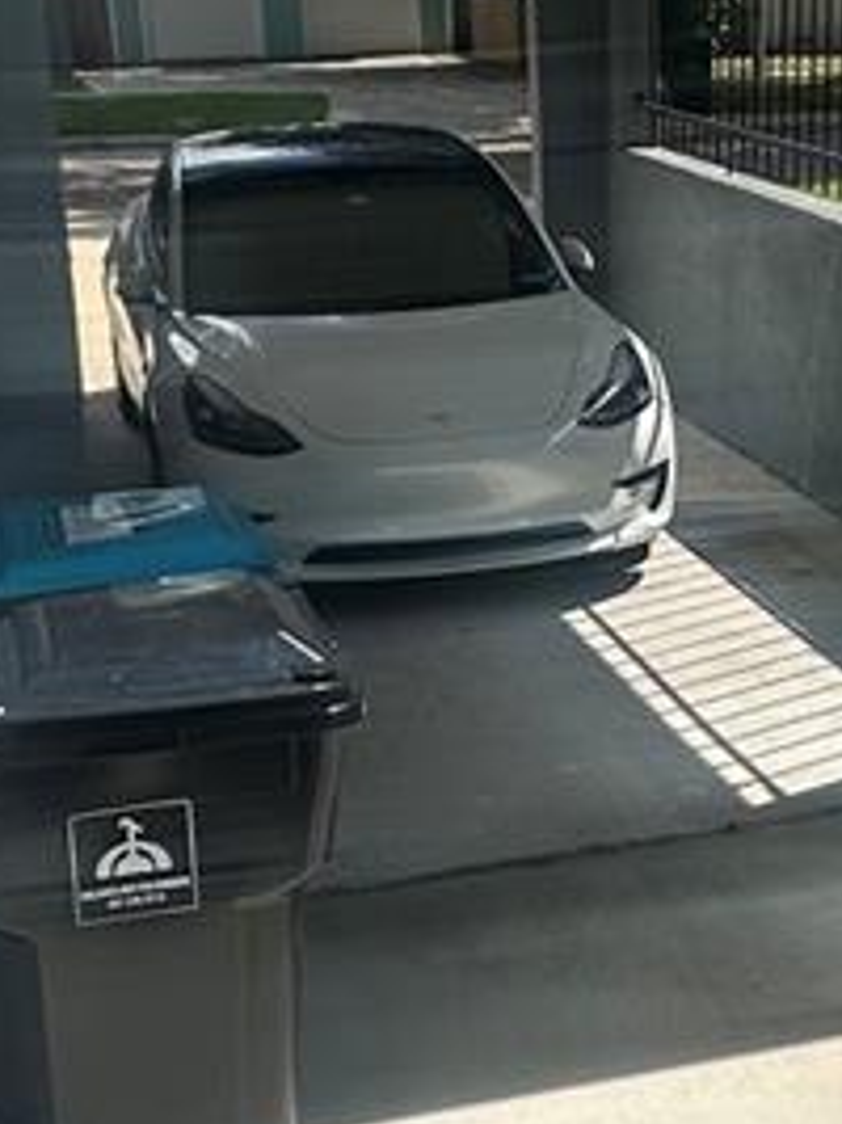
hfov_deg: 23.0
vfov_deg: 30.7
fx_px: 2045
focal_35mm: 63
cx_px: 653
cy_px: 594
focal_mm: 2.22
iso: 50
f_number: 2.2
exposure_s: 1/2353
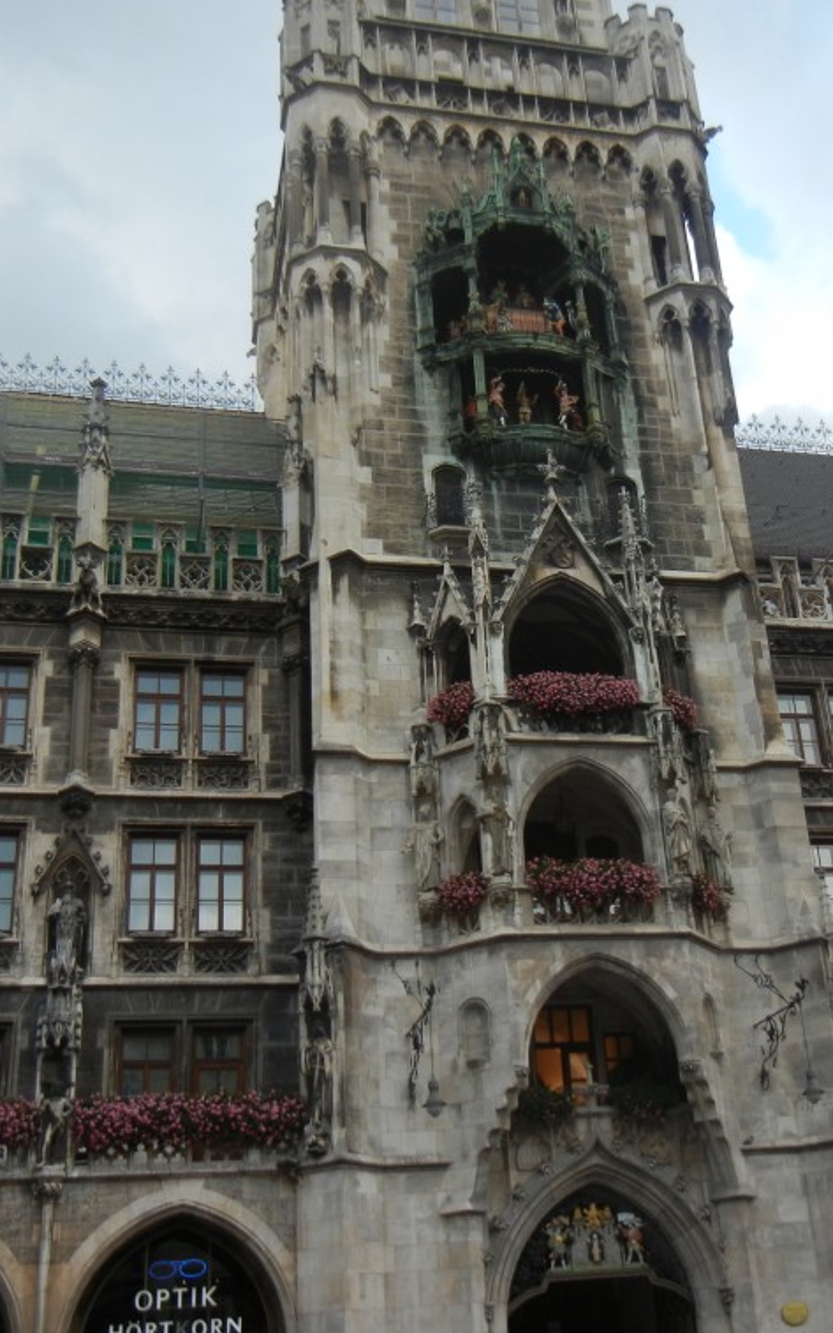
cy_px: 659
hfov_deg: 29.7
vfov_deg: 46.2
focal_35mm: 43
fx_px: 1562
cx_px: 525
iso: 160
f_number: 3.5
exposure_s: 1/212
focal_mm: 5.4
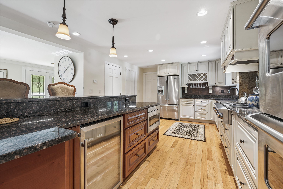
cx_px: 142
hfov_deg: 96.7
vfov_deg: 73.7
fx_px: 126
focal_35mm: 16
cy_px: 94
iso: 100
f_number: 9
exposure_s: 1.6
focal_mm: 16
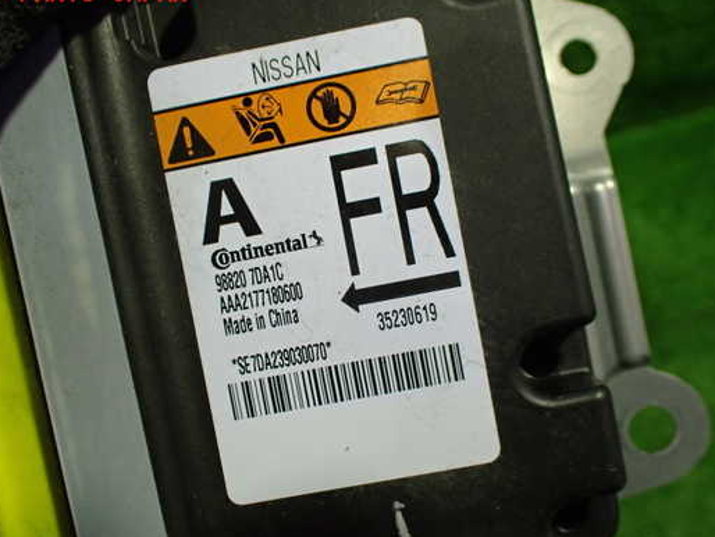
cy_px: 288
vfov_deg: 40.7
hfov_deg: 52.6
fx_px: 723
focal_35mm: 35
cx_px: 352
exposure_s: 1/125
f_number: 2.3
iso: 400
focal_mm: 5.4
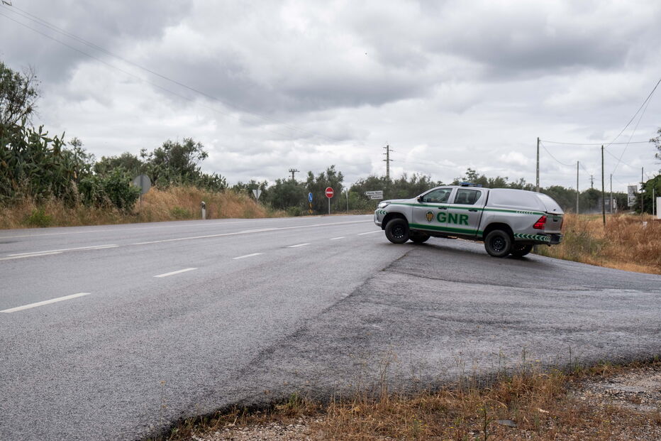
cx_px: 330
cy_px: 220
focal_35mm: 43
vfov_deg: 31.2
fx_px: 789
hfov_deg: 45.4
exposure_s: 1/1000
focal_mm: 28.9
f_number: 4.5
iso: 250
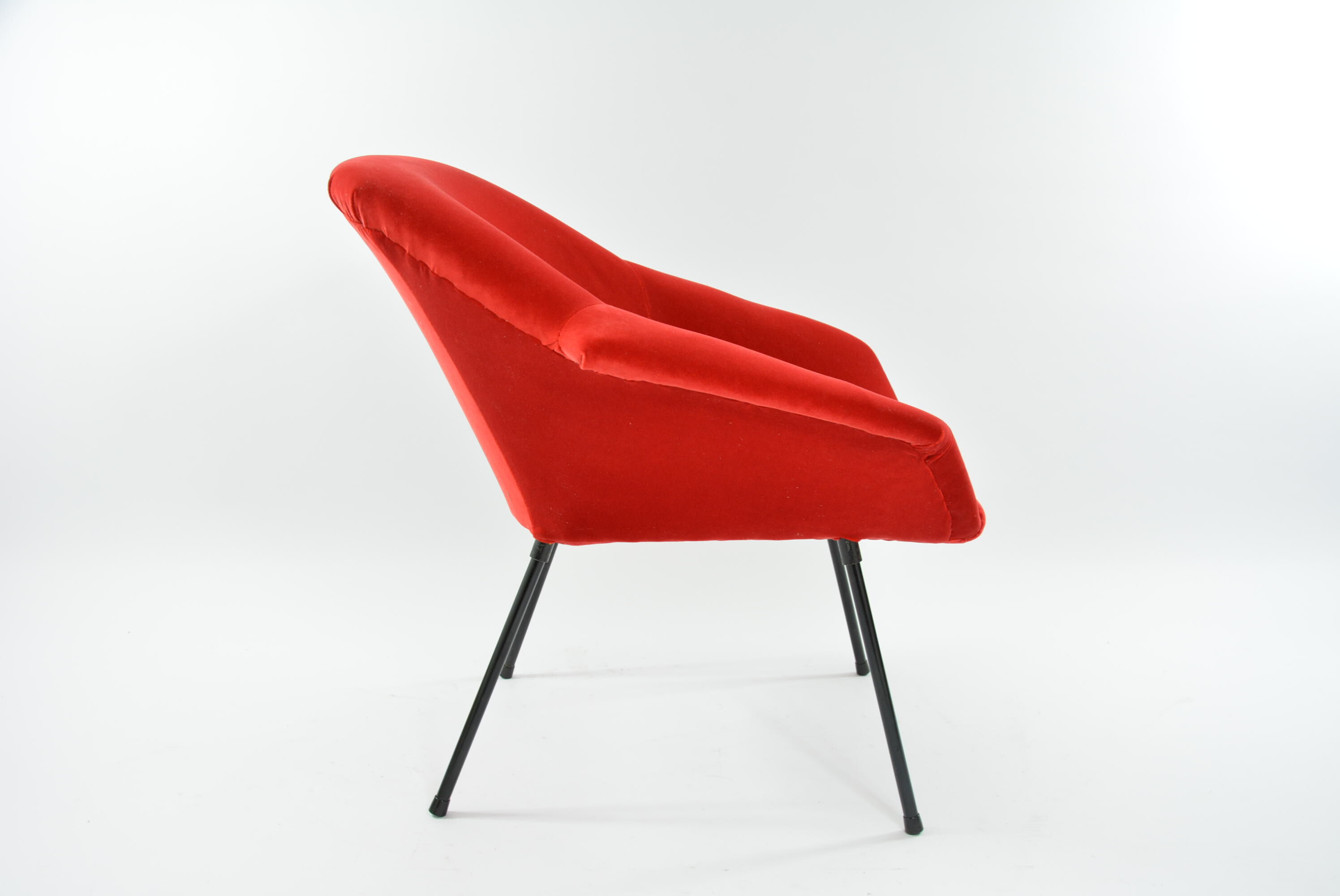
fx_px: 1229
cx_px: 670
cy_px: 448
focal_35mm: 33
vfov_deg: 40.0
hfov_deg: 57.2
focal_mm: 22
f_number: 5.6
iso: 500
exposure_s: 1/60
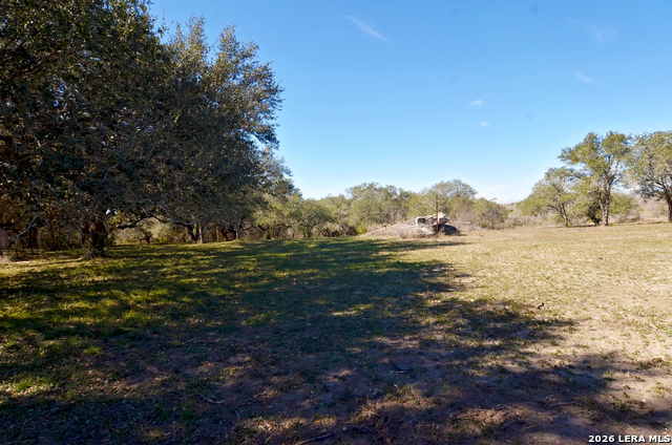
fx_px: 335
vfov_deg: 67.2
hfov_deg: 90.1
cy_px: 222
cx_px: 336
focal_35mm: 18
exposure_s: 1/800
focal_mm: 12
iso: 200
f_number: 8
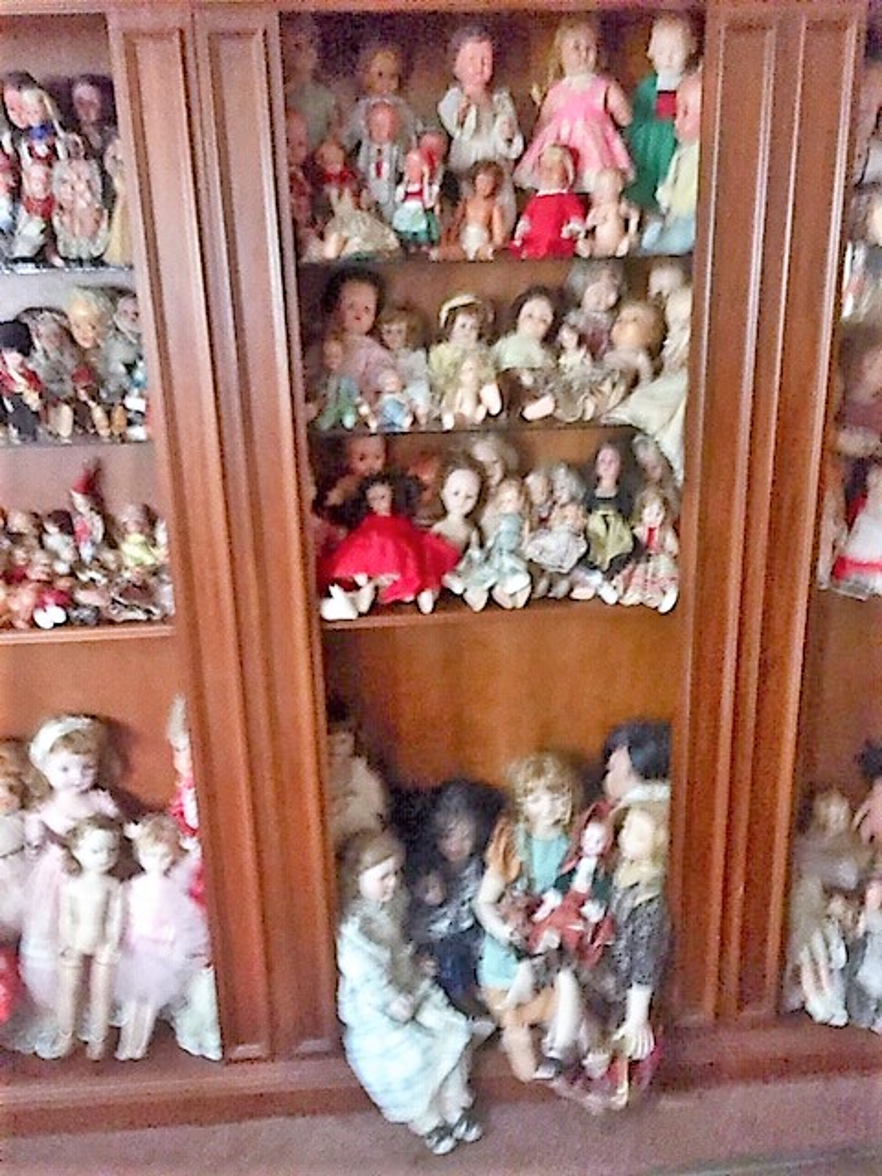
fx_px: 985
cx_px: 441
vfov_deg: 61.7
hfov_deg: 48.2
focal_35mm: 29
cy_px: 588
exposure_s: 1/15
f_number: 2.2
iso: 800
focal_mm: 4.15
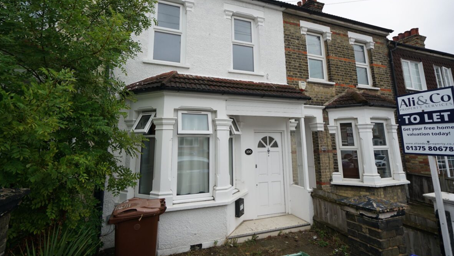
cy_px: 107
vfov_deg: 63.5
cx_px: 224
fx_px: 205
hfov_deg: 95.9
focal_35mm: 17
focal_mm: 16
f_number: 4
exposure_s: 1/160
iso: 160
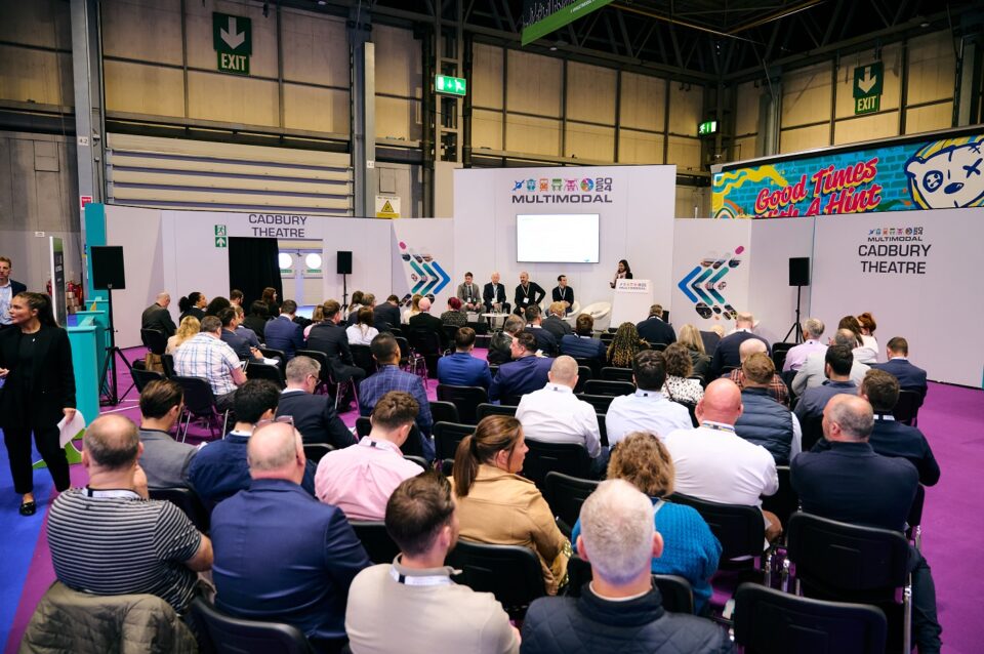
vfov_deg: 53.0
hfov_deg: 73.8
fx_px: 655
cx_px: 492
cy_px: 327
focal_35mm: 24
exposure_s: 1/100
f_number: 4
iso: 1000
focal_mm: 24
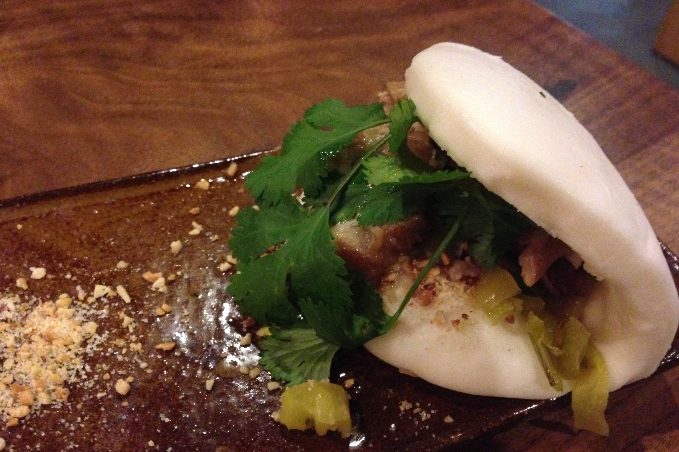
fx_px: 660
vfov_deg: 37.8
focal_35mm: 35
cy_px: 254
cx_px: 337
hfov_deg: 54.4
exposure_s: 1/15
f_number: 2.4
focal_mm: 4.12
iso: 800
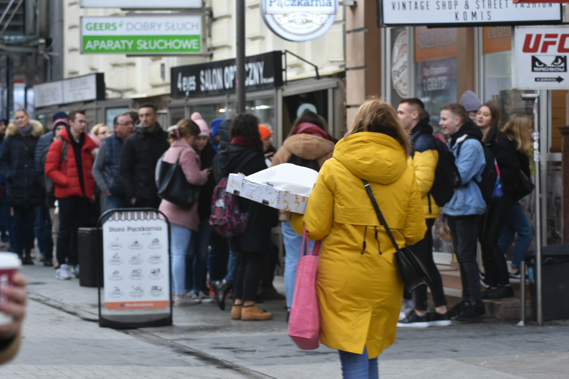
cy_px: 190
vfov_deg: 7.9
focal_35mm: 174
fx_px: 2750
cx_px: 284
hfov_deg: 11.8
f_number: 5.6
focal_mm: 116
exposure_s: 1/160
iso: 400
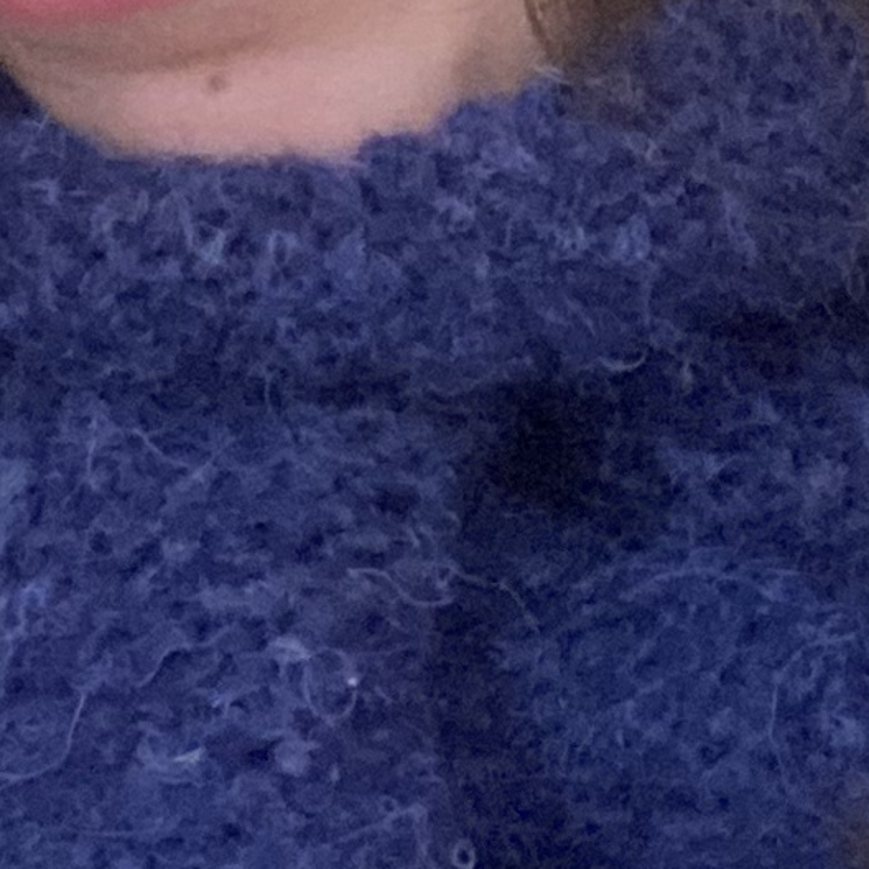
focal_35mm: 155
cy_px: -300
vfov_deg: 11.0
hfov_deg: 11.1
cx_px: 1029
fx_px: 4402
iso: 640
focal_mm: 2.71
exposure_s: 1/24
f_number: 2.2
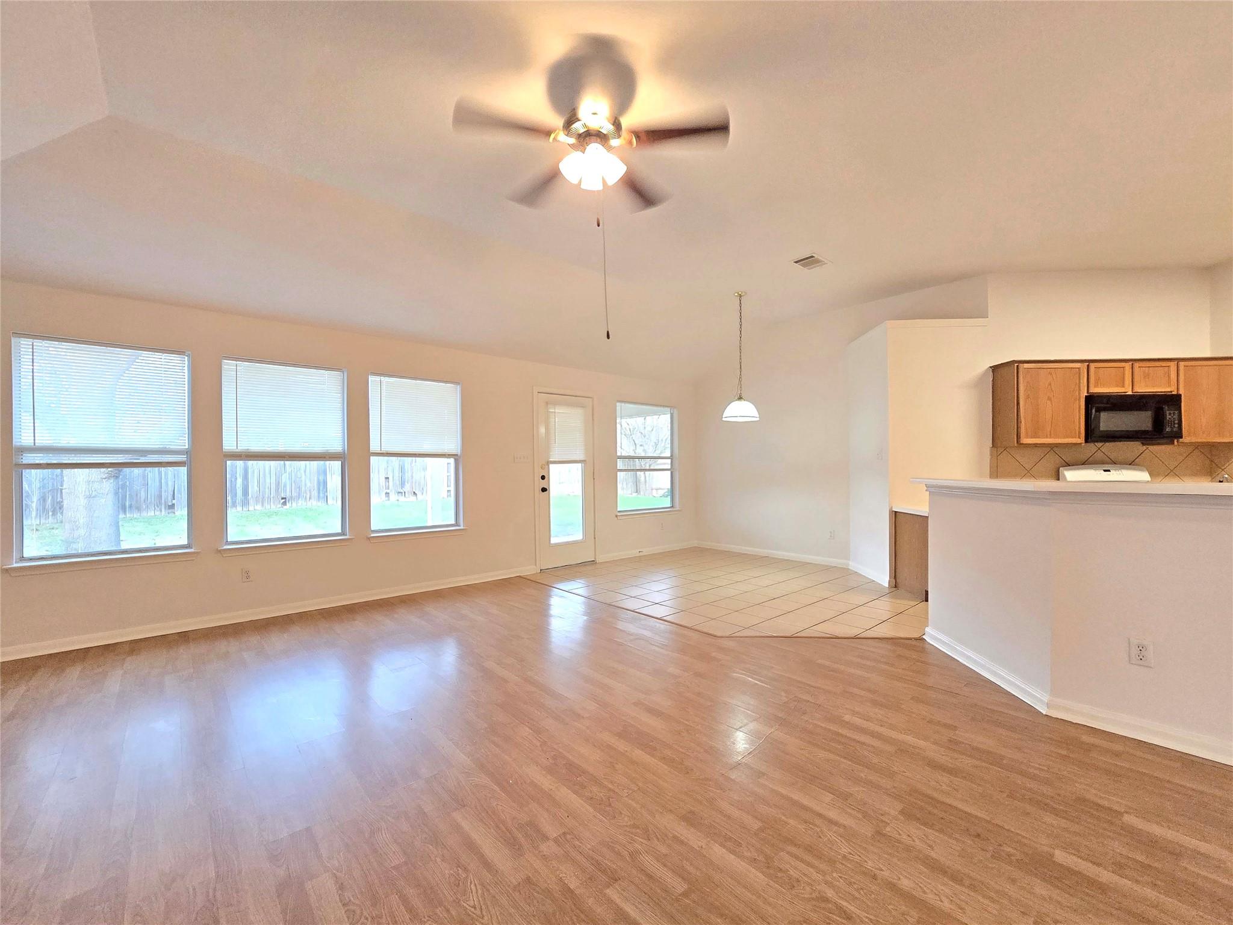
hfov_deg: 106.2
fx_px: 463
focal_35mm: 13
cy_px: 462
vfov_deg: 89.9
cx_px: 616
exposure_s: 1/60
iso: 320
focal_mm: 2.2
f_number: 2.2
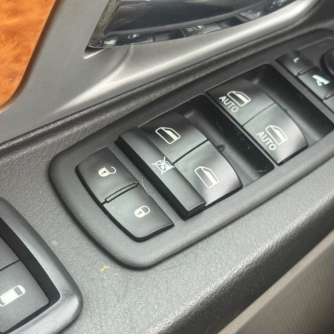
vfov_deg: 30.0
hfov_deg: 30.0
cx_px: 161
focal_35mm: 57
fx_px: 622
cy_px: 167
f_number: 1.78
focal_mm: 6.76
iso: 100
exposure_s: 1/60
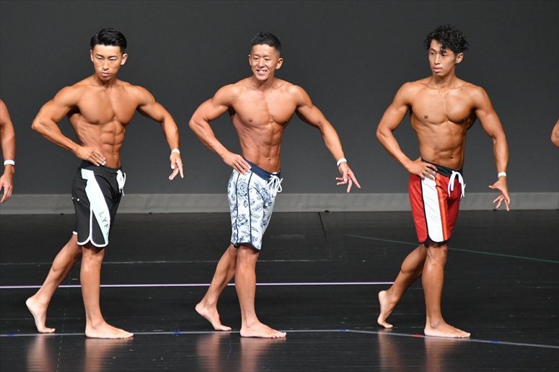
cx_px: 280
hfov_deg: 6.0
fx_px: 5355
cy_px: 186
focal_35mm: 345
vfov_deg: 4.0
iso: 4000
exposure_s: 1/400
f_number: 5.6
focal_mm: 230
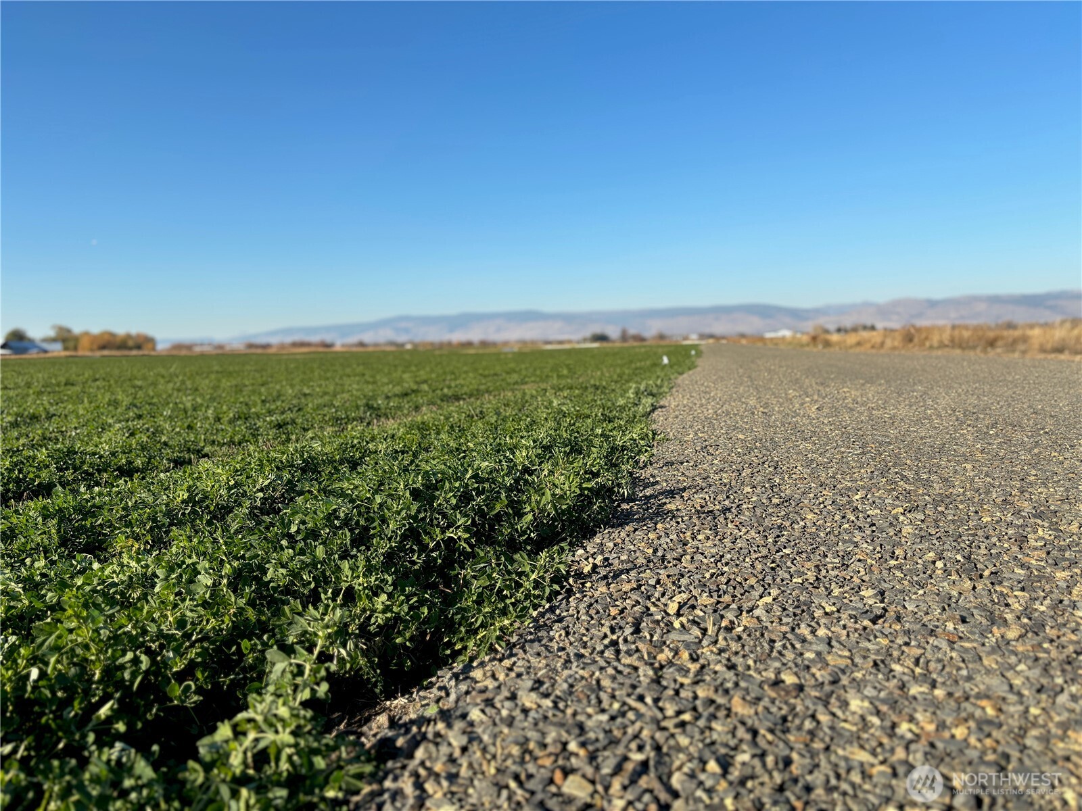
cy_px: 406
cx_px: 541
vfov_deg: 53.1
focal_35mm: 26
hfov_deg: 67.3
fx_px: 813
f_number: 1.6
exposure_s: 1/2105
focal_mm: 5.96
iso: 50
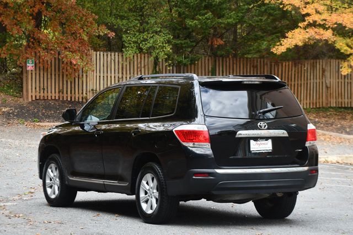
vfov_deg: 11.4
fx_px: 1176
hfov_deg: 17.1
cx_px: 176
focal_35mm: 120
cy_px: 118
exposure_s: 1/250
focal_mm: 80
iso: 400
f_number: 5.6
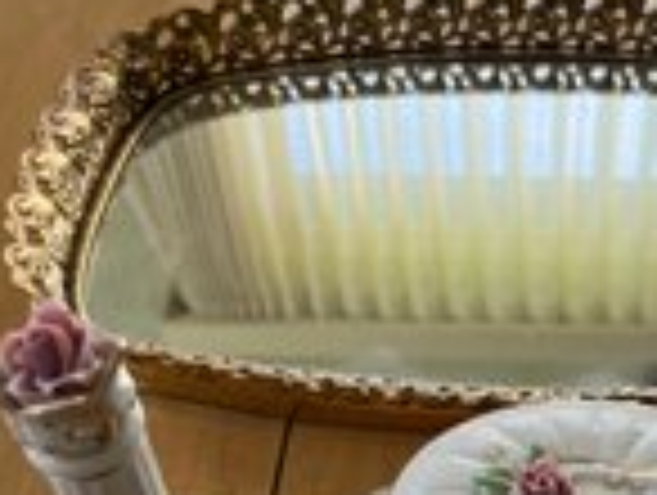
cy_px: 448
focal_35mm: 61
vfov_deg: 23.4
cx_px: 574
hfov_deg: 30.4
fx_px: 1160
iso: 80
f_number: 1.6
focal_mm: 5.1
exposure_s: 1/121
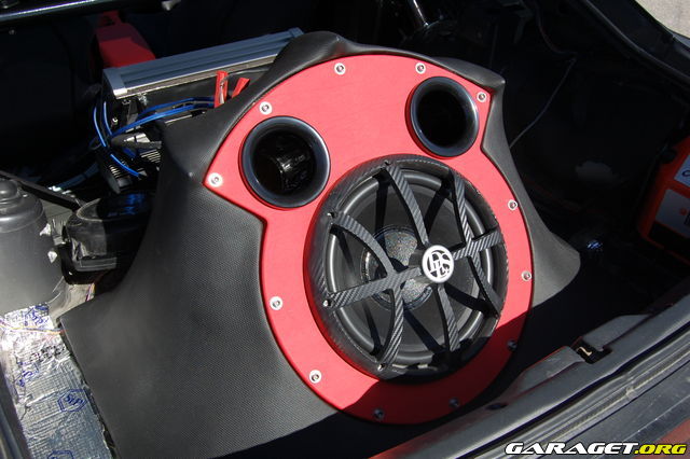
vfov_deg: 38.3
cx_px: 345
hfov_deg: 55.1
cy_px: 230
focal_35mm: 34
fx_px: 661
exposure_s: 1/320
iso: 200
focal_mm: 23
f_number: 9
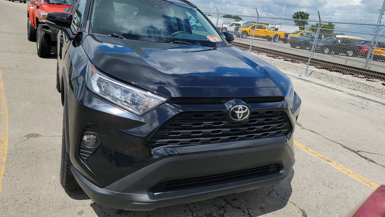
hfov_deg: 69.8
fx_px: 276
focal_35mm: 27
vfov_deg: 42.5
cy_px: 79
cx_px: 196
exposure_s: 1/1192
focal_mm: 6.7
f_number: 1.8
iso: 50
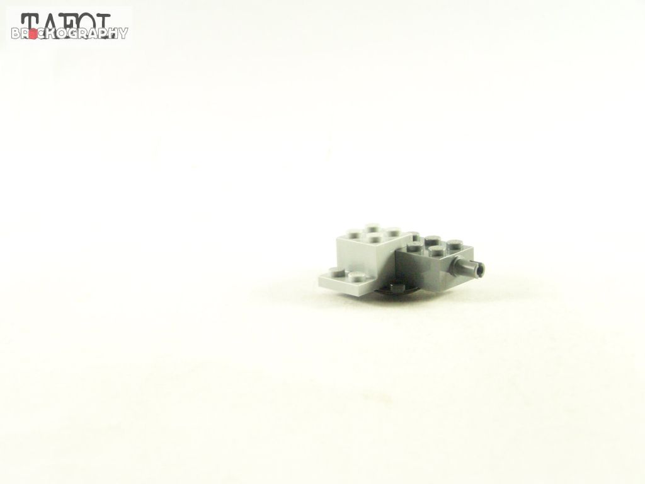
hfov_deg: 32.7
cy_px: 242
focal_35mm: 59
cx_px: 322
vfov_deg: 24.8
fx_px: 1099
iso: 400
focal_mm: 9.8
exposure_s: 1/60
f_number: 3.1
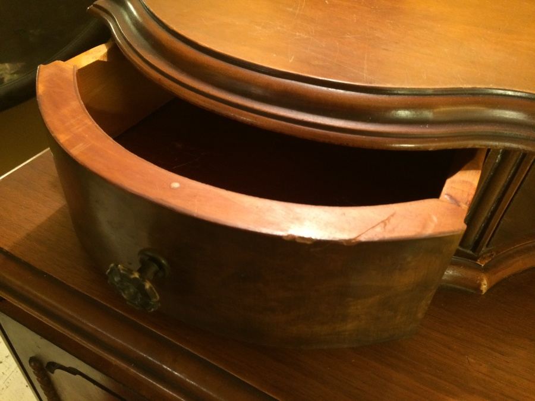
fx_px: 464
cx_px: 268
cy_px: 200
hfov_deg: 60.0
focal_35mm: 30
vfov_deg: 46.8
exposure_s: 1/17
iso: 320
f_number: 2.2
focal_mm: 4.12
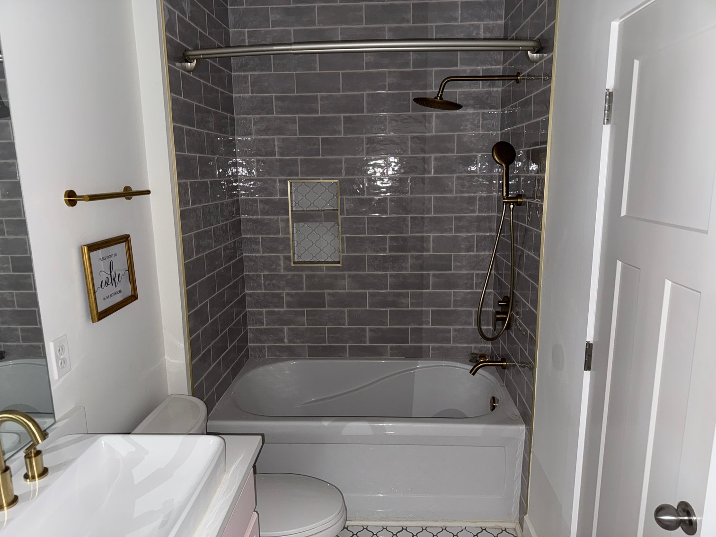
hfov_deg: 71.6
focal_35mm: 24
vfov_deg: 56.8
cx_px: 358
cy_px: 268
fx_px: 496
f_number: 1.78
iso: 80
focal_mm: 6.76
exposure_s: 1/4
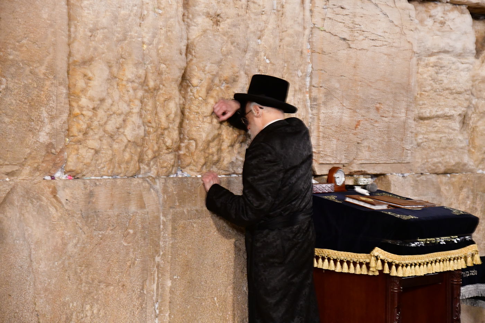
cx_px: 242
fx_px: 1158
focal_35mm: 86
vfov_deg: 15.9
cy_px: 162
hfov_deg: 23.6
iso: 8000
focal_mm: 86
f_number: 5.6
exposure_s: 1/100
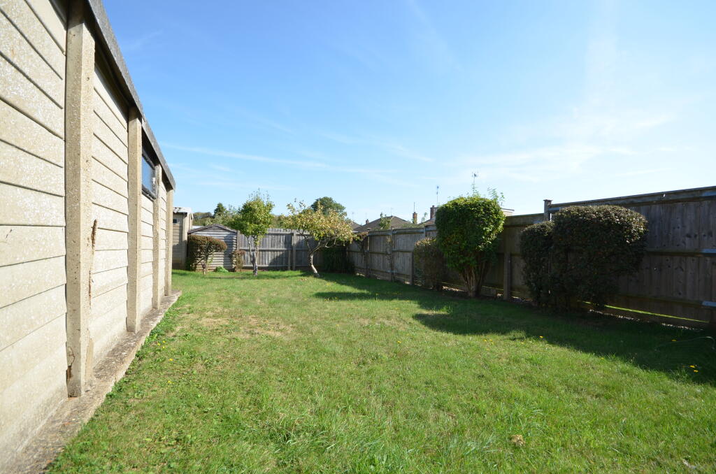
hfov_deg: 100.5
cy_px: 237
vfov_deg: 77.1
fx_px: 298
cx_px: 358
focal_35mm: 15
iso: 180
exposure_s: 1/250
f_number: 8
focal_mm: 10
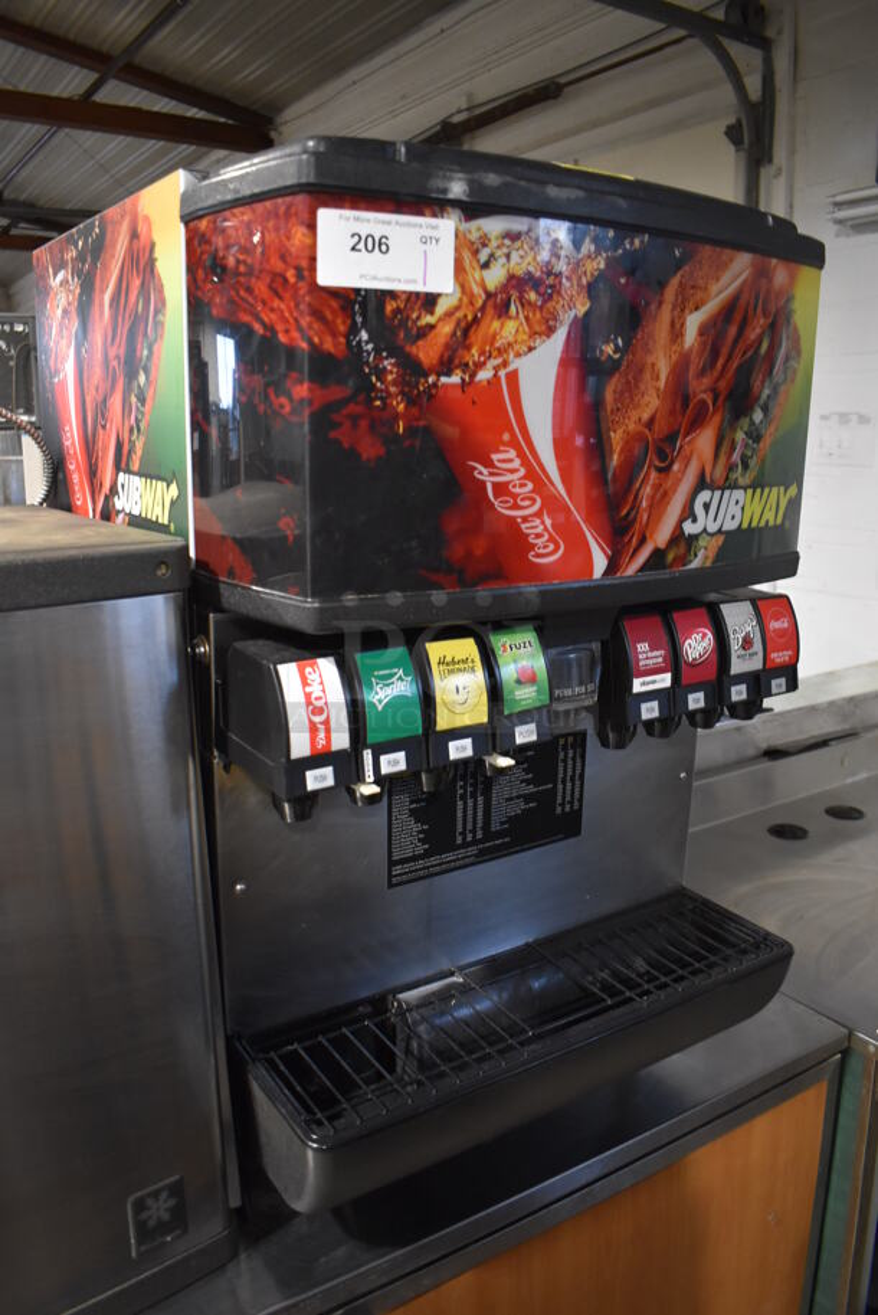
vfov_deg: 67.3
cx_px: 439
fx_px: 986
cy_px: 658
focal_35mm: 27
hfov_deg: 48.0
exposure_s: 1/30
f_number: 3.5
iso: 1800
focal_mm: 18
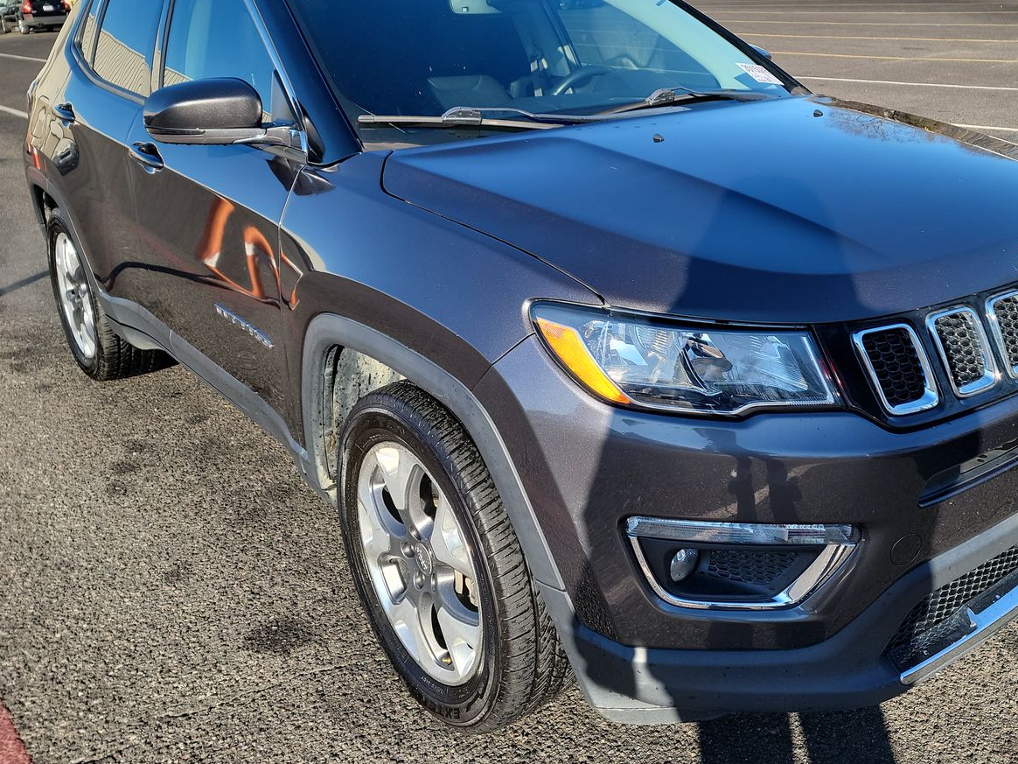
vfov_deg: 42.6
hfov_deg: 54.7
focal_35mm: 33
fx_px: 970
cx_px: 637
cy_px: 285
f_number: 1.8
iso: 50
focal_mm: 6.7
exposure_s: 1/509
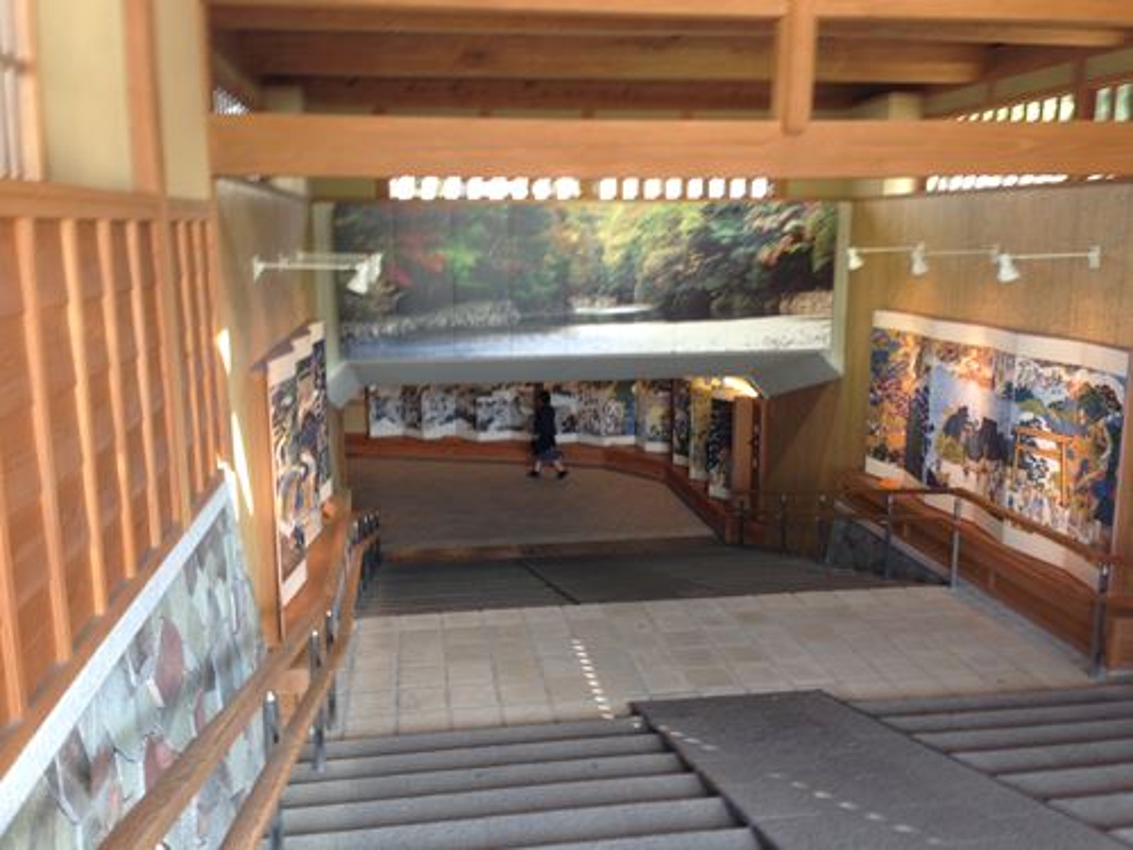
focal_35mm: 33
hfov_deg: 55.4
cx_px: 566
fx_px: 1080
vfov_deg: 42.9
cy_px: 425
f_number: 2.4
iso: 50
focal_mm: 4.12
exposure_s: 1/30
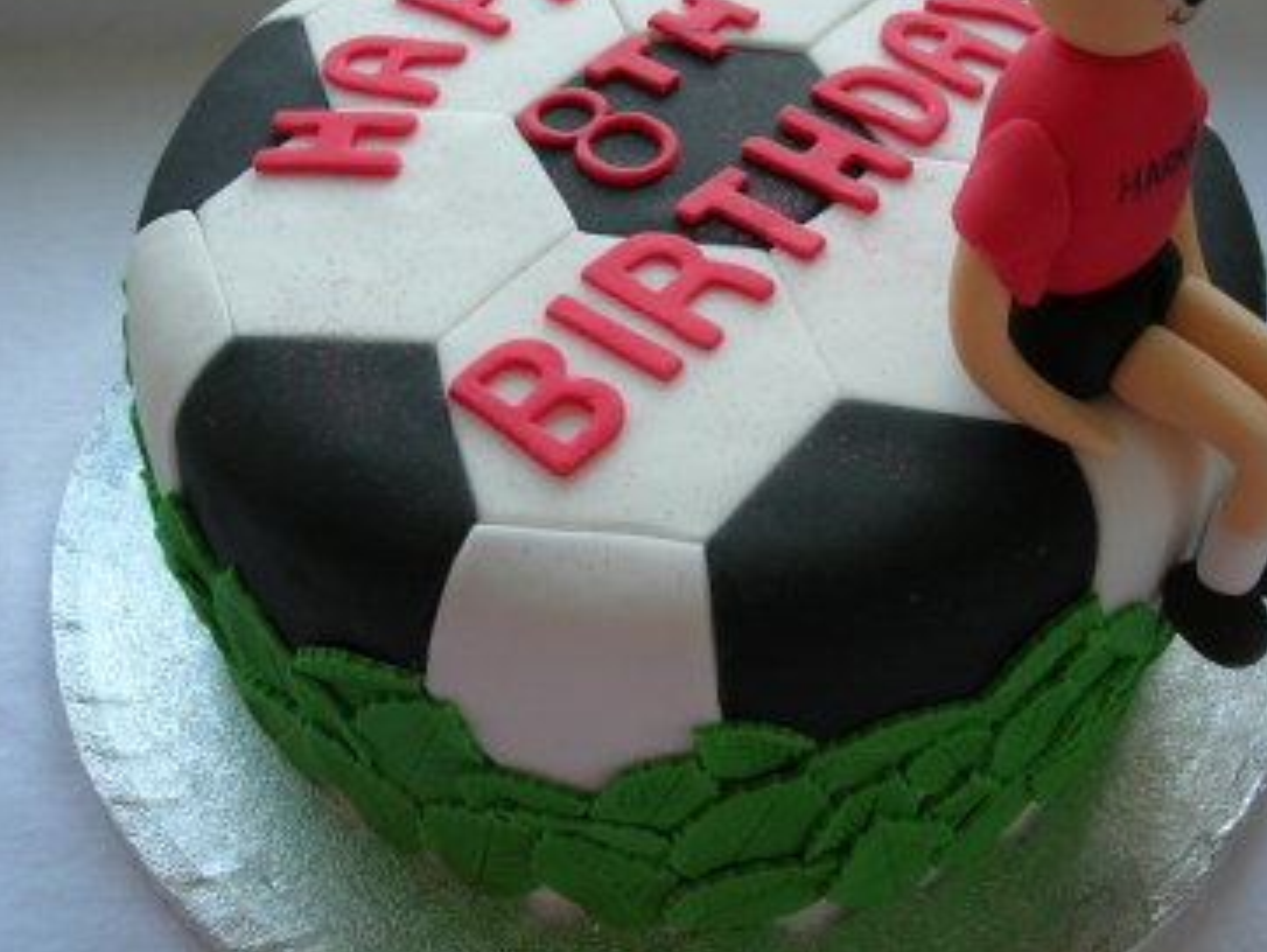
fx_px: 1721
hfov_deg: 40.3
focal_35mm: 47
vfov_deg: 30.8
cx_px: 742
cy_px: 374
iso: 64
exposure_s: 1/45.6
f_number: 4.8
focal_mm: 7.8
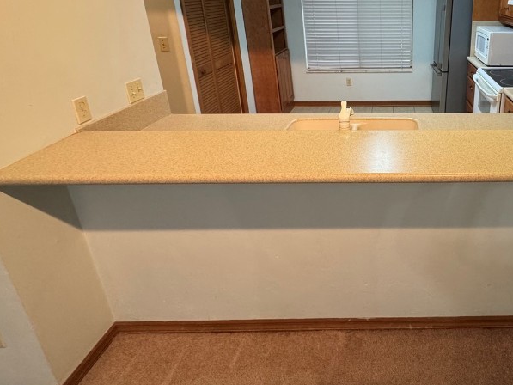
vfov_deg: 54.8
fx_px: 356
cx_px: 398
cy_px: 109
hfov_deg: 66.1
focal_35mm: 24
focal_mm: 2.22
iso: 250
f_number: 2.2
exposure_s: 1/60
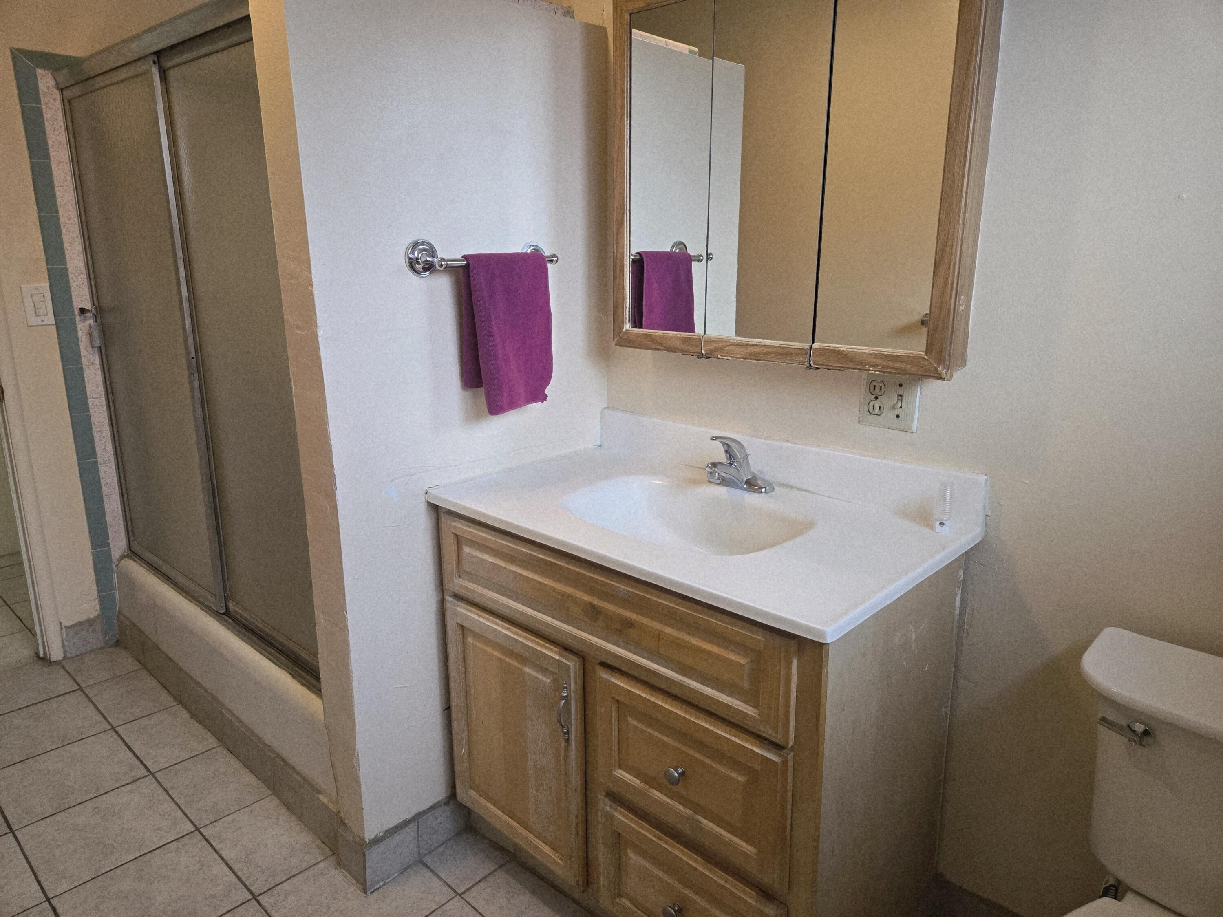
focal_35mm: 23
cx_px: 612
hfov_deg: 73.9
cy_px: 458
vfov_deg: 58.9
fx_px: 813
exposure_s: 1/120
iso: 320
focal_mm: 5.4
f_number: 1.8
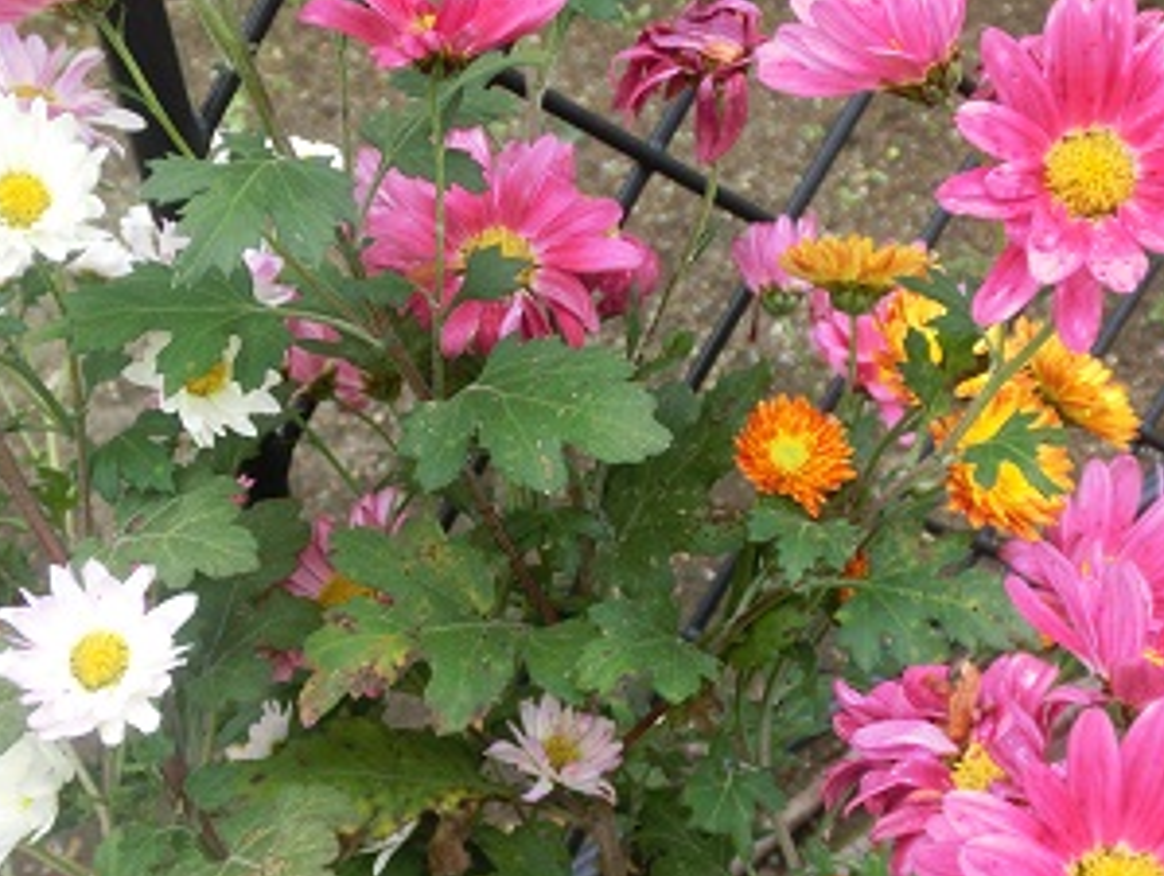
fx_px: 1919
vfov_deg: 25.7
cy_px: 452
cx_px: 563
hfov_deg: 33.7
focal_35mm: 57
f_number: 4.1
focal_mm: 6.5
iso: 125
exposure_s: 1/125
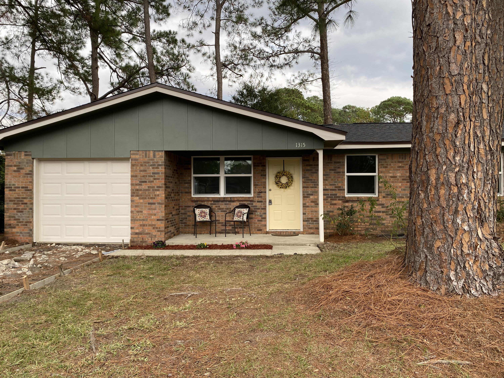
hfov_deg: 67.3
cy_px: 189
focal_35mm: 26
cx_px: 252
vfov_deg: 53.1
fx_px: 379
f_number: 1.8
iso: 32
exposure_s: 1/415
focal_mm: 4.25
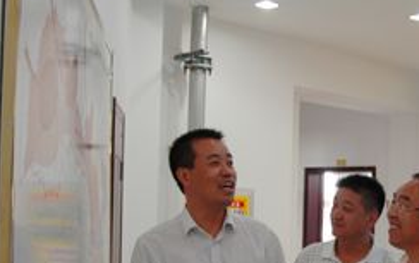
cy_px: 230
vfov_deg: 17.2
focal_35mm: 75
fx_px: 857
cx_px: 405
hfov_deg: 26.2
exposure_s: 1/30
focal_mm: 24
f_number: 3.5
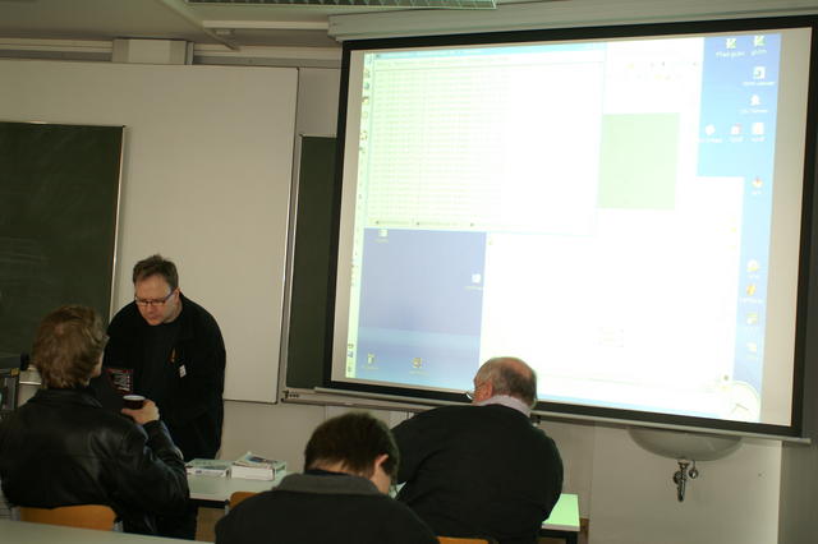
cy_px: 272
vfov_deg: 18.2
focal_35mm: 75
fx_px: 1703
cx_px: 409
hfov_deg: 27.0
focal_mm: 50
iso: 200
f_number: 2.8
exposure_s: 1/60
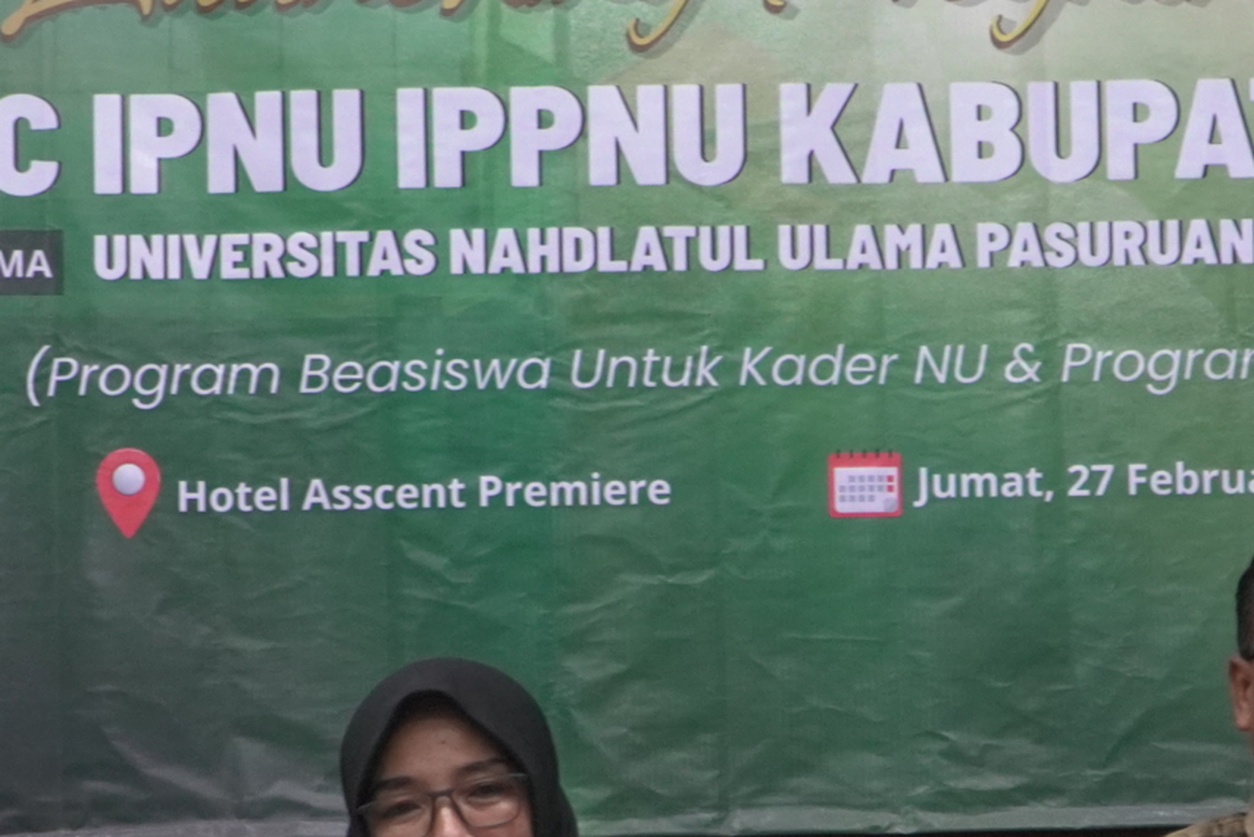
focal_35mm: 162
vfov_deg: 8.4
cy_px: 945
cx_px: 886
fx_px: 5644
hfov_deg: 12.7
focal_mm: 36
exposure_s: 1/60
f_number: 4.5
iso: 1250
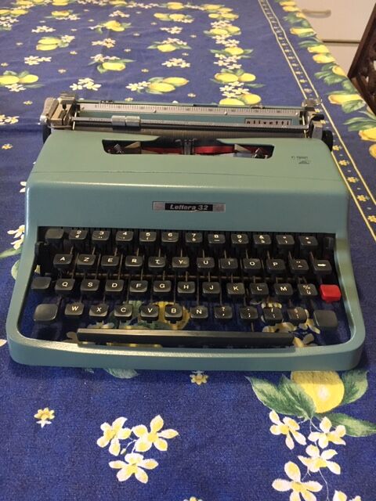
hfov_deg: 48.2
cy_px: 250
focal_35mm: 29
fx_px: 420
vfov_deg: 61.7
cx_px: 188
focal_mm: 4.15
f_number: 2.2
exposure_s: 1/17
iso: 200
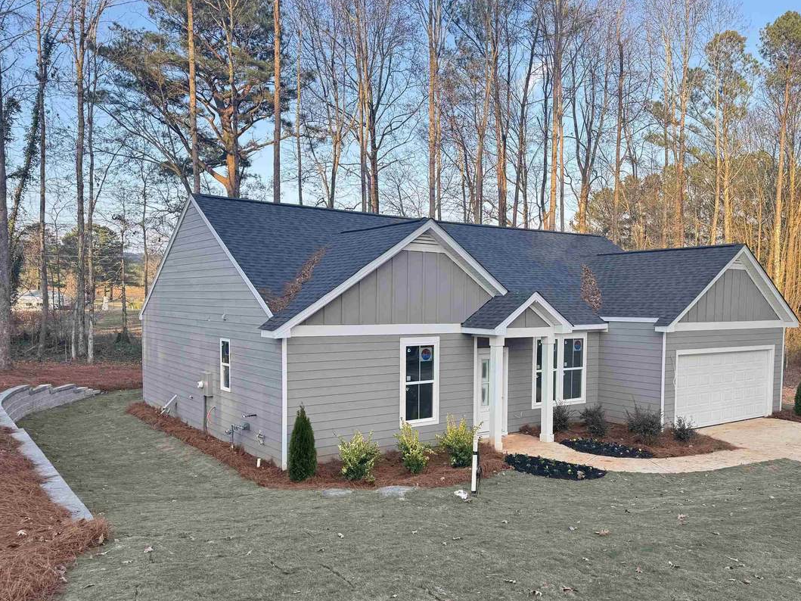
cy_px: 345
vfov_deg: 48.1
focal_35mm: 29
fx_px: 671
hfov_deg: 61.5
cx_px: 447
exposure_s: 1/514
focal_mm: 6.76
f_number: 1.78
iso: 80
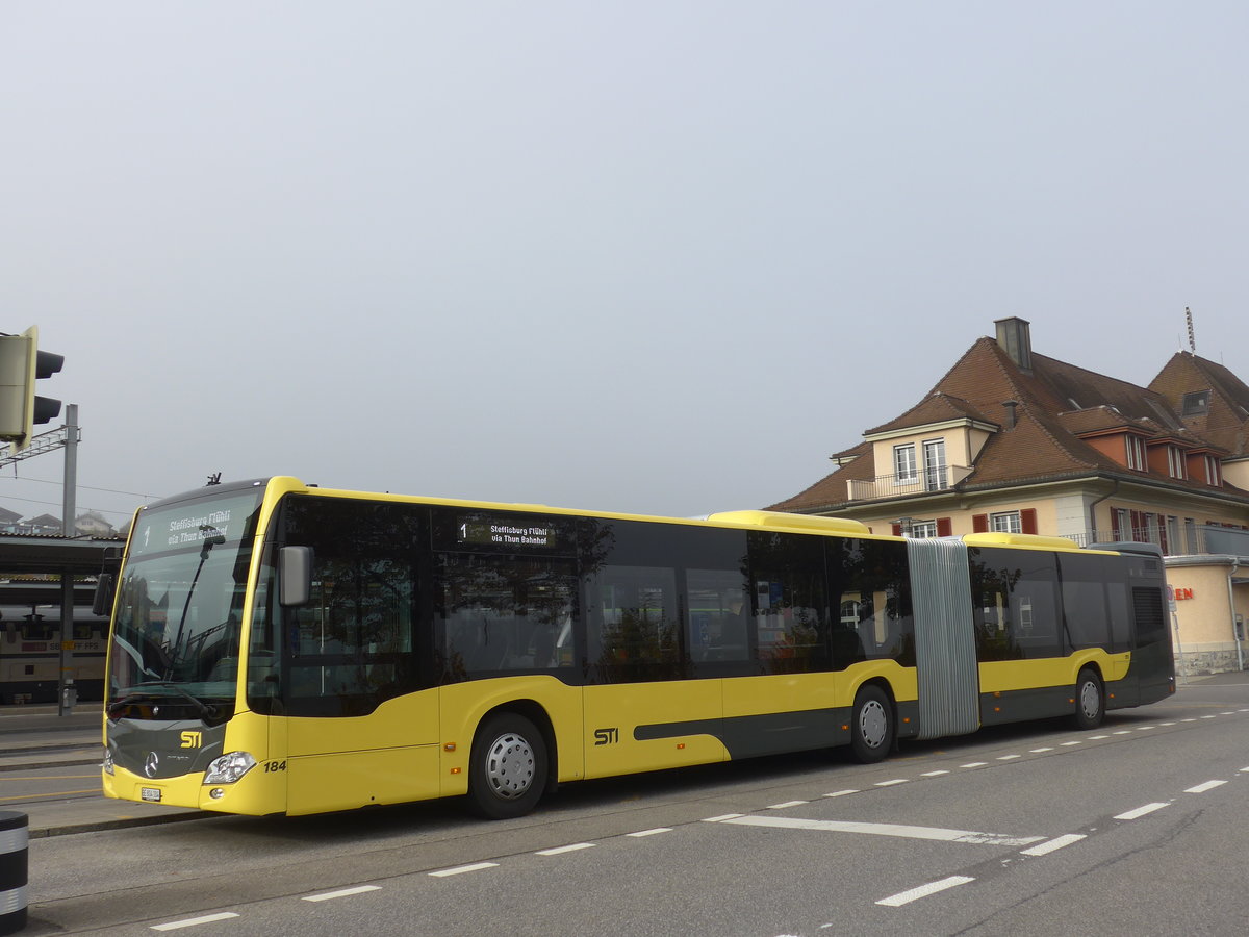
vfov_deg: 39.7
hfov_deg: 51.4
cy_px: 468
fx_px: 1299
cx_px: 624
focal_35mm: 36
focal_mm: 7.5
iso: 80
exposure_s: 1/1000
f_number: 2.8
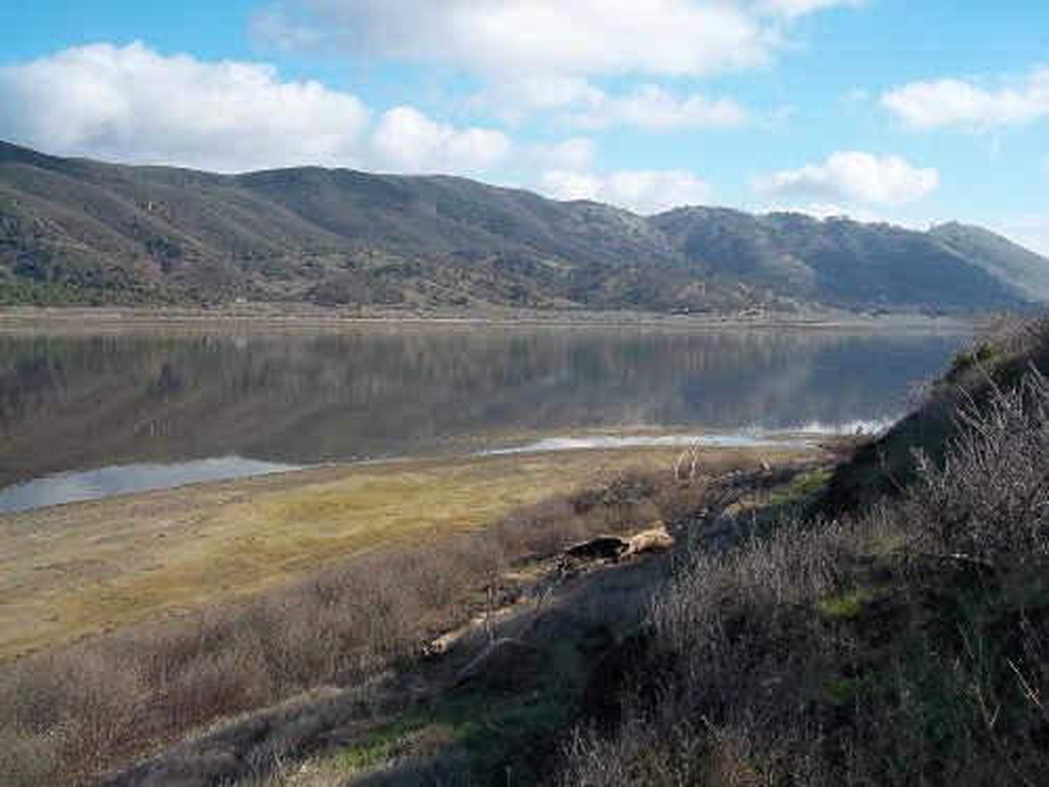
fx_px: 1212
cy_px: 394
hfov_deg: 46.8
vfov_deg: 36.0
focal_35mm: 40
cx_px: 524
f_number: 6.3
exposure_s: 1/320
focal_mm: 7.1
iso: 80
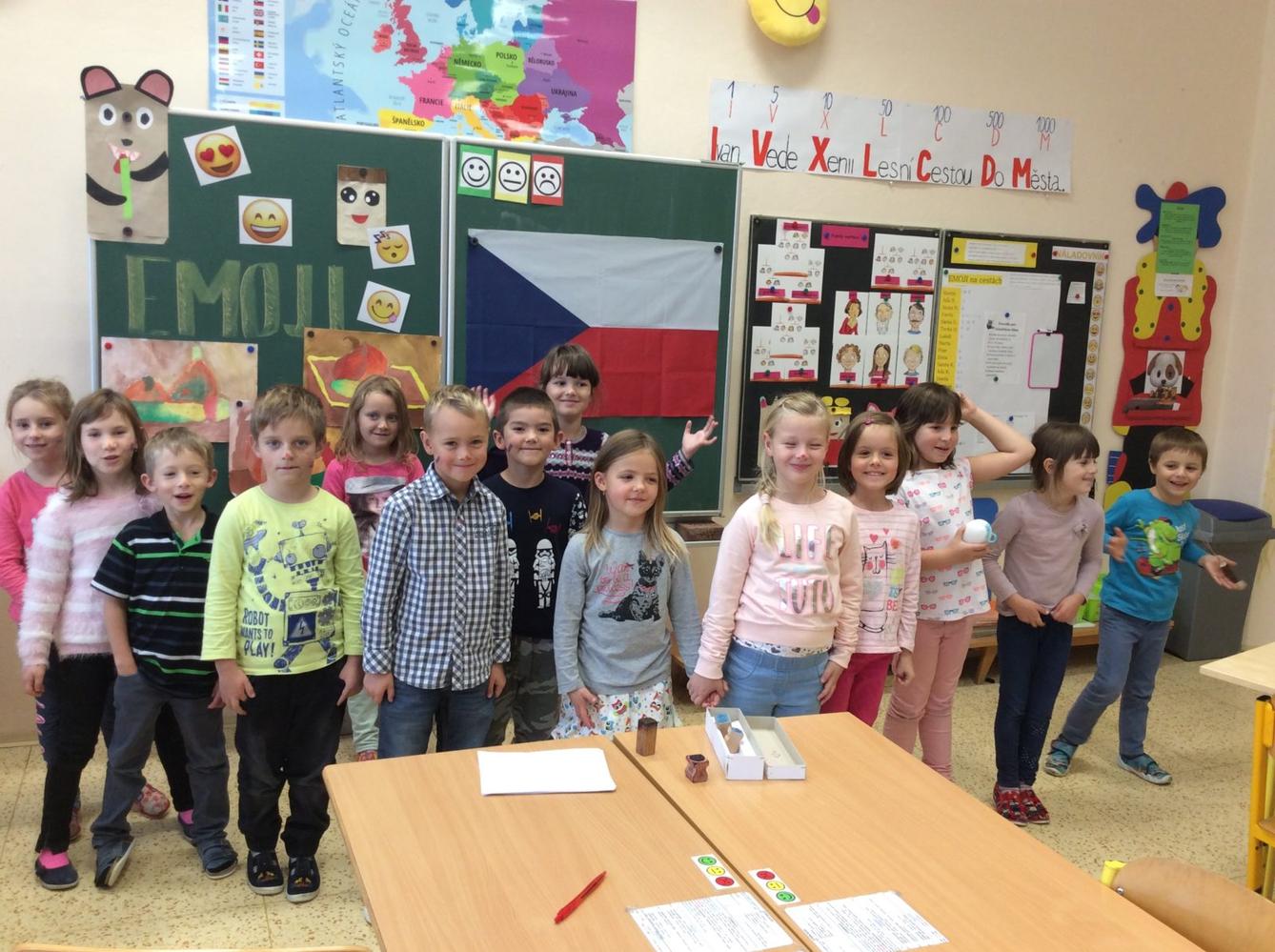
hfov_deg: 56.9
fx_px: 1177
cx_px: 638
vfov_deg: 44.0
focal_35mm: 32
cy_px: 476
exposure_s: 1/50
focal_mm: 3.3
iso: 40
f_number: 2.4
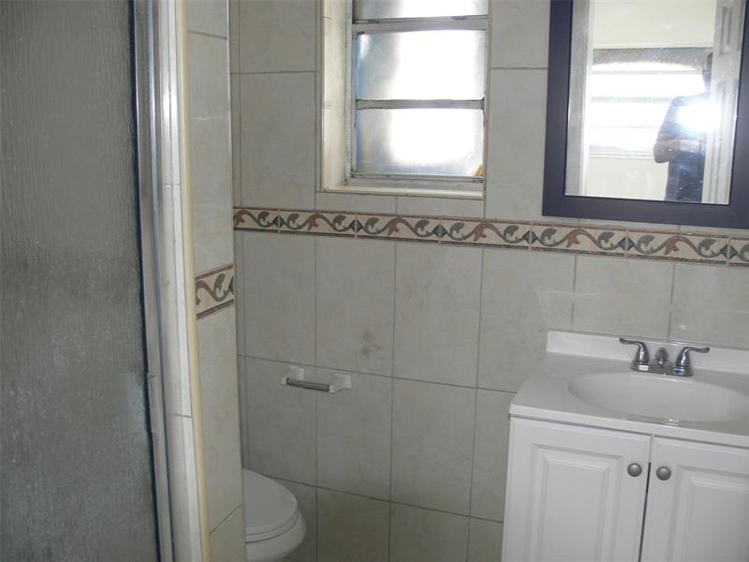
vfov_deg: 40.7
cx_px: 374
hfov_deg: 52.6
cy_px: 281
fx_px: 757
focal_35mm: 35
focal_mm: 7.4
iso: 100
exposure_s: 1/30
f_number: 2.8
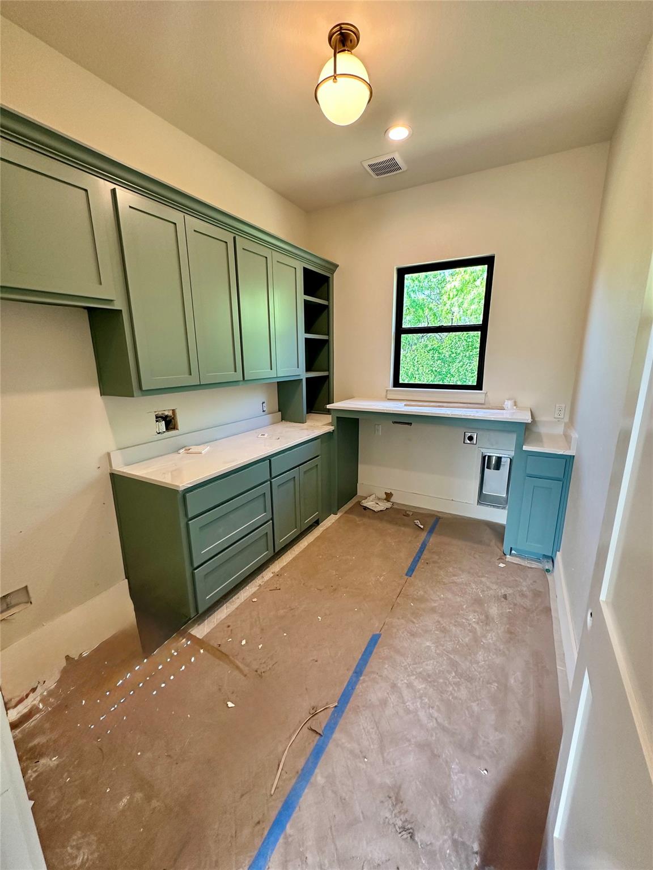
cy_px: 435
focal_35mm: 14
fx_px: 352
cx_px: 326
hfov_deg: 85.7
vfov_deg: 102.1
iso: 250
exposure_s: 1/120
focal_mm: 2.22
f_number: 2.2
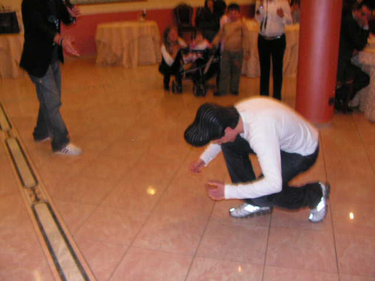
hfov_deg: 51.4
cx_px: 188
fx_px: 390
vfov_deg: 39.7
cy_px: 140
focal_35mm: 36
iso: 200
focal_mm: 6
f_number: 3.2
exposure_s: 1/40
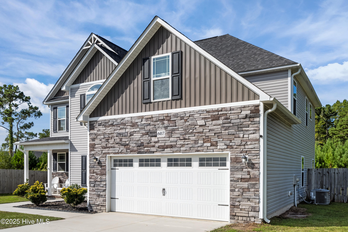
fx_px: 290
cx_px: 174
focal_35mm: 30
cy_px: 116
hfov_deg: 61.9
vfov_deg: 43.6
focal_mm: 30
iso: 250
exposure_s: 1/1600
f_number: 7.1
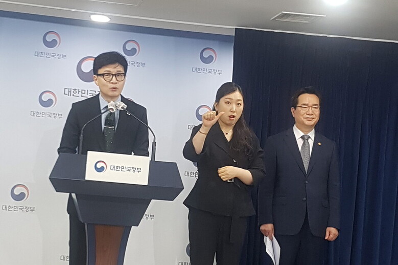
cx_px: 199
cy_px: 132
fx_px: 287
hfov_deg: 69.4
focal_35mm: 26
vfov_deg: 49.5
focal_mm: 4.2
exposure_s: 1/60
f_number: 1.7
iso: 80
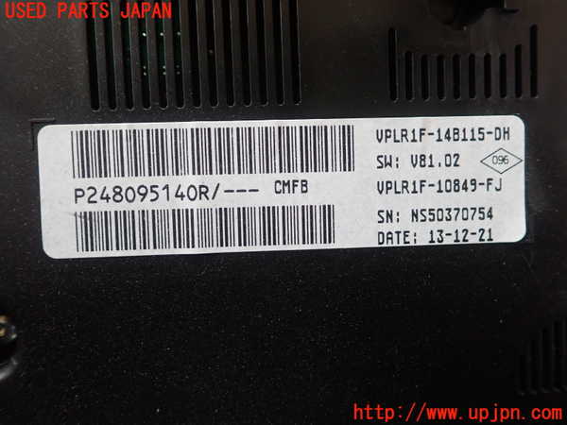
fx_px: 491
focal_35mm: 30
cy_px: 212
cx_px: 284
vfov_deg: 46.8
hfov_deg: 60.0
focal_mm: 5.5
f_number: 2.3
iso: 320
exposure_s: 1/125
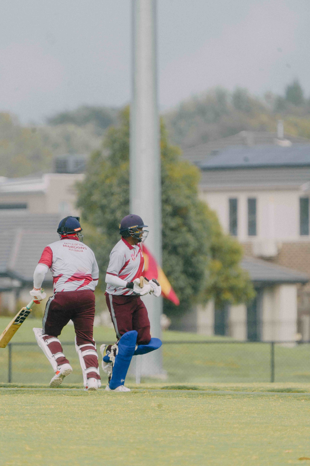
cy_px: 233
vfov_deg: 3.4
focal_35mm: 600
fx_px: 7749
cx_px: 155
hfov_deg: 2.3
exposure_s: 1/1000
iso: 400
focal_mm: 600
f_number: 6.3
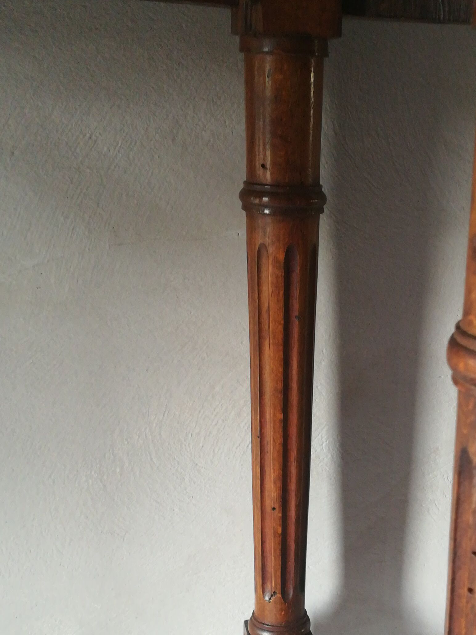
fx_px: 916
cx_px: 404
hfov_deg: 28.3
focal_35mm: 50
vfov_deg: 37.5
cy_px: 452
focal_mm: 3.83
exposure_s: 1/33.3
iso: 200
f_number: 2.2
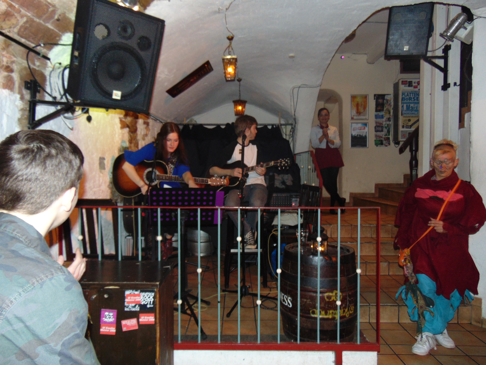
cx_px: 243
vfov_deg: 54.9
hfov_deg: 69.4
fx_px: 351
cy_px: 182
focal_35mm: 25
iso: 200
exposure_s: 1/8
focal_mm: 4.5
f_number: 3
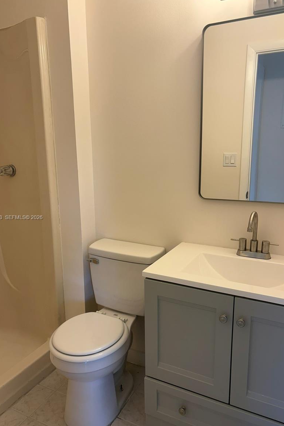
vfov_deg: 65.5
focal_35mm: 28
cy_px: 218
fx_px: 331
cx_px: 140
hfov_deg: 46.4
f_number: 1.6
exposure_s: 1/120
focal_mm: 5.96
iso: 50
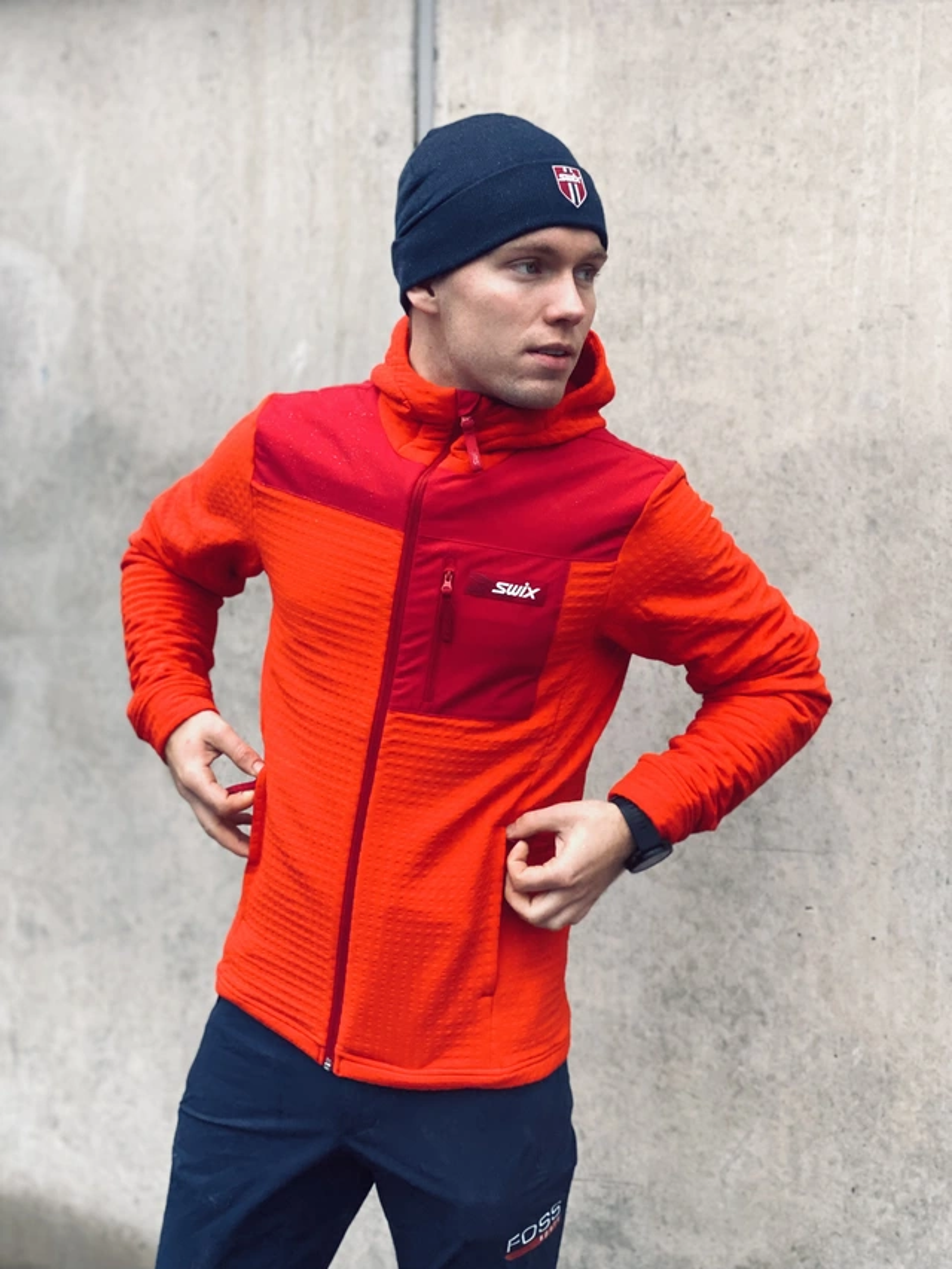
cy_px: 634
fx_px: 1906
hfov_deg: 28.0
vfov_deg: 36.8
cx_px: 476
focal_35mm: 52
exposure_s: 1/122
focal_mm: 6
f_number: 2
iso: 80
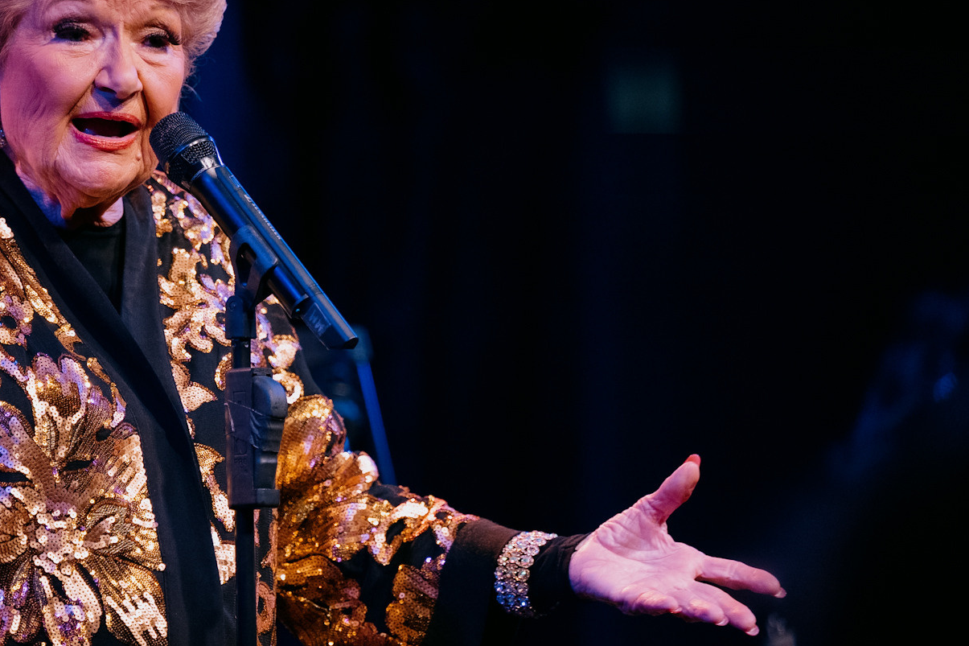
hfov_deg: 7.1
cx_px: 229
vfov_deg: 4.8
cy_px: 267
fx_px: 7777
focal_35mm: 289
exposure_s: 1/250
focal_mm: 170
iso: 1000
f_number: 2.8
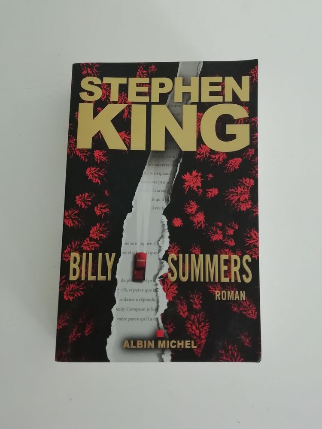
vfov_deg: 67.3
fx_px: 322
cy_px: 214
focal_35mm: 26
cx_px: 161
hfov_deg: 53.1
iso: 160
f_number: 2.2
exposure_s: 1/30
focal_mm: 3.46
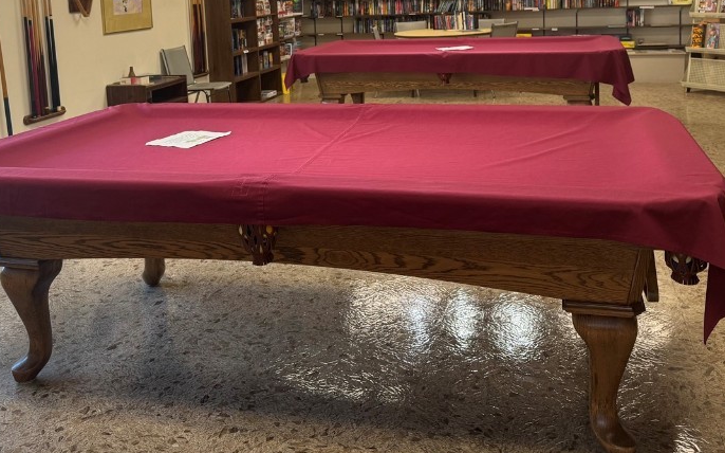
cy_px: 55
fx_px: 750
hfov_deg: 51.5
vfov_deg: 32.1
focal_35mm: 38
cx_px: 331
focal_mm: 6.76
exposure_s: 1/120
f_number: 1.78
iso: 160
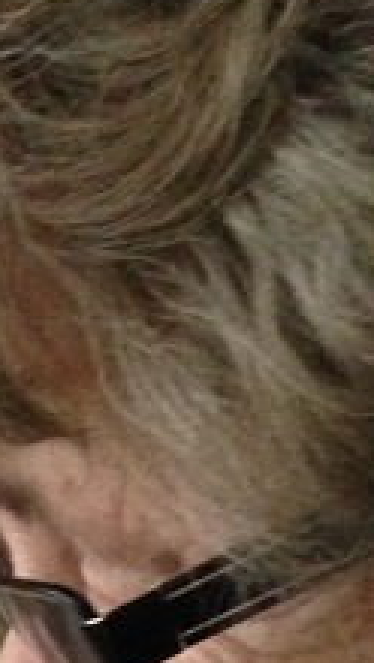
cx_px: -247
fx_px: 2605
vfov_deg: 12.9
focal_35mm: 148
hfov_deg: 8.0
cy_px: 1249
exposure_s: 1/15
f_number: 2.4
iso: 500
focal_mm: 4.12
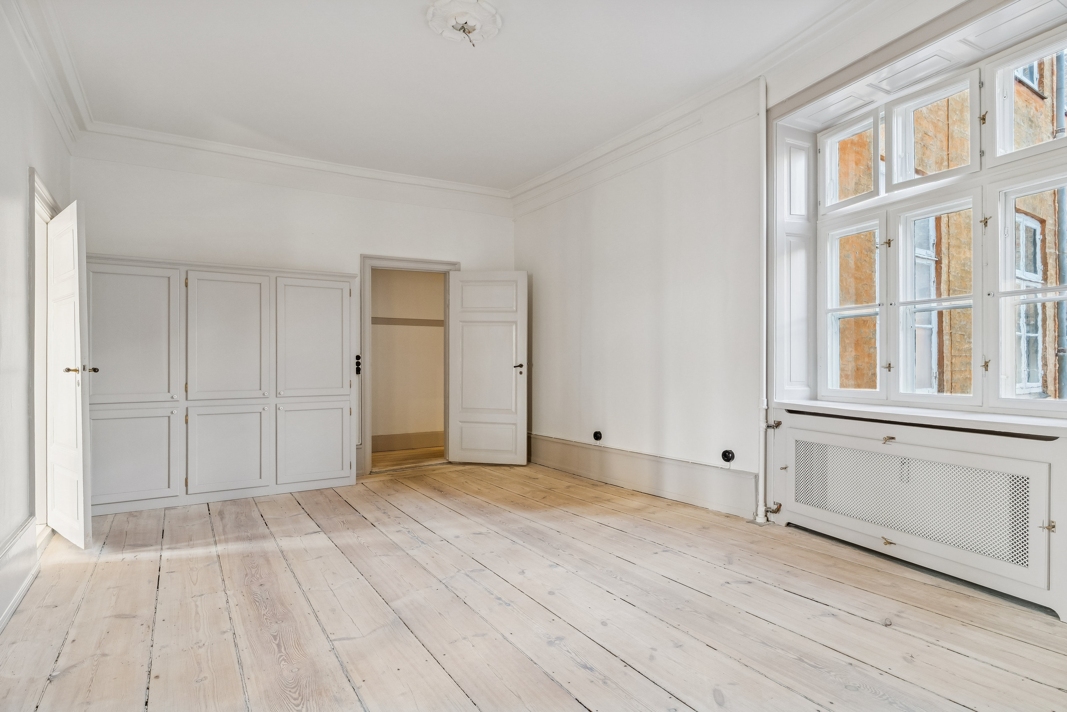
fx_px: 569
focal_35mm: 19
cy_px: 356
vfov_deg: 64.0
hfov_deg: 86.3
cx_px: 534
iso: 250
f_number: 7.1
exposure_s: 1/10
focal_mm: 12.8
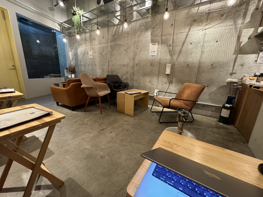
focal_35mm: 14
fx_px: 106
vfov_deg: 85.7
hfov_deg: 102.1
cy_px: 98
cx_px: 132
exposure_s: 1/50
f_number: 2.2
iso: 640
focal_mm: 2.22
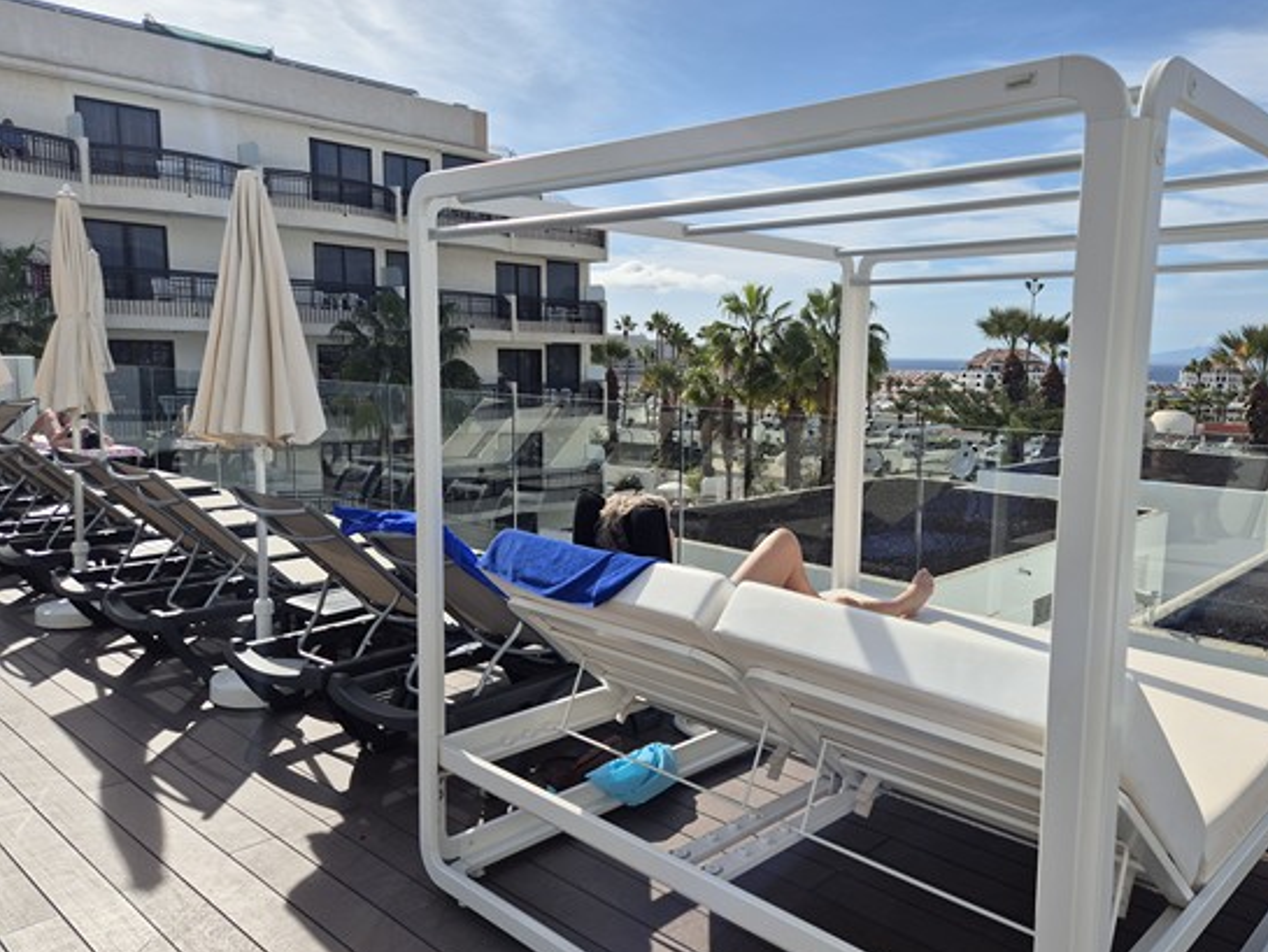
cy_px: 479
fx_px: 989
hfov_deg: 64.9
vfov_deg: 51.4
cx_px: 742
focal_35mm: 27
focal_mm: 5.4
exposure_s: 1/3072
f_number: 1.8
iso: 25
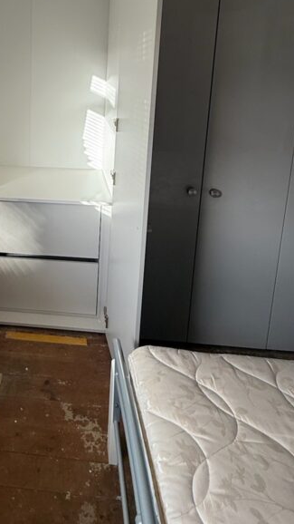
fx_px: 374
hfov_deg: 39.4
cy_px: 118
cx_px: 22
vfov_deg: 64.7
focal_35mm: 27
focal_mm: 2.22
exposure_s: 1/100
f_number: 2.2
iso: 64
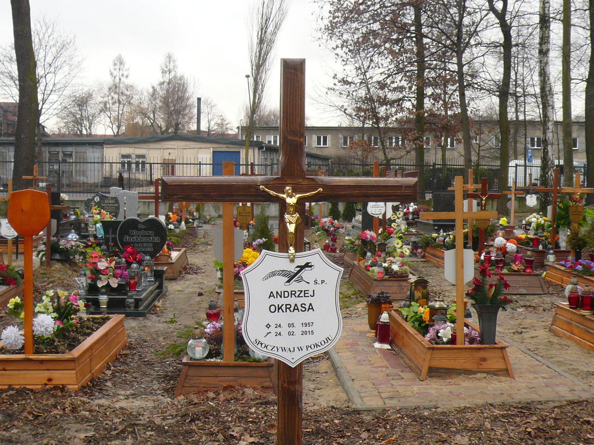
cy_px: 222
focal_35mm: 45
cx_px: 297
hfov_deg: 42.1
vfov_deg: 32.2
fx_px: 772
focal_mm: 4.9
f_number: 2.9
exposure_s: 1/40
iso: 100
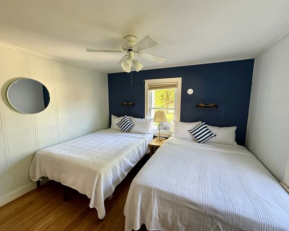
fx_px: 128
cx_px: 144
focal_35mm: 15
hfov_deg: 96.8
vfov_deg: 84.0
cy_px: 116
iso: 320
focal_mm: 2.22
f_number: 2.2
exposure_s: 1/93
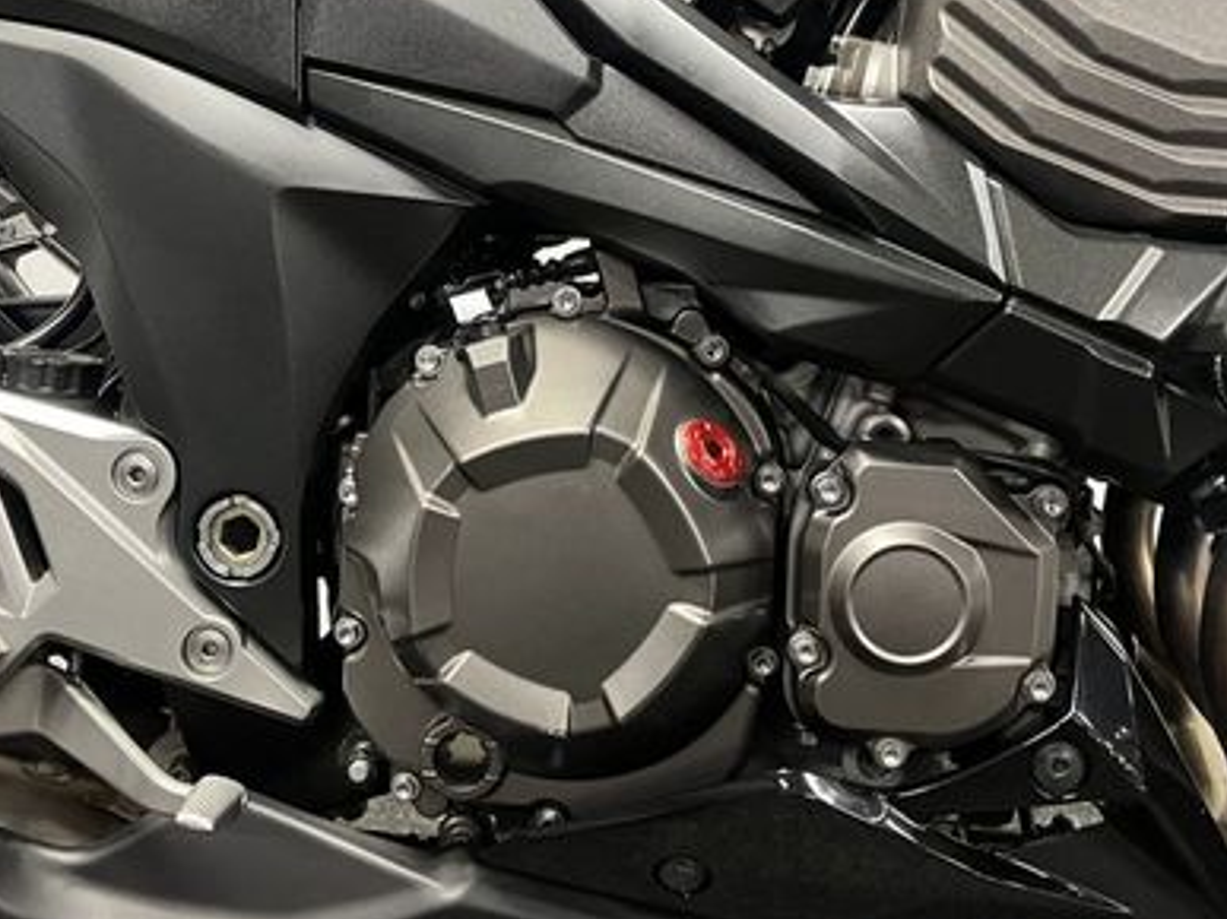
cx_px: 621
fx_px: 1524
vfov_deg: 33.1
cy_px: 260
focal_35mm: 43
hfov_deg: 43.9
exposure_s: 1/50
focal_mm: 5.1
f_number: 1.6
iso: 400
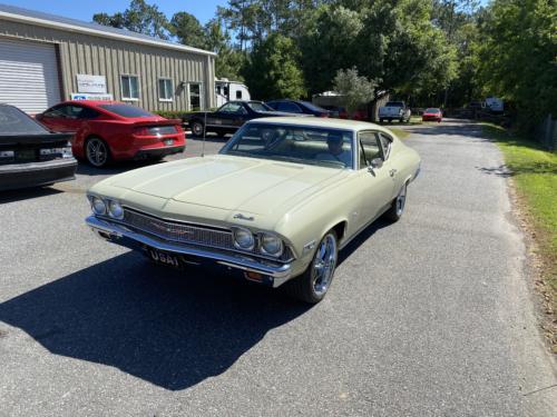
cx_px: 278
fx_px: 418
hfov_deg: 67.3
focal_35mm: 26
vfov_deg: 53.1
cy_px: 208
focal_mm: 4.25
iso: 32
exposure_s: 1/2273
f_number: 1.8
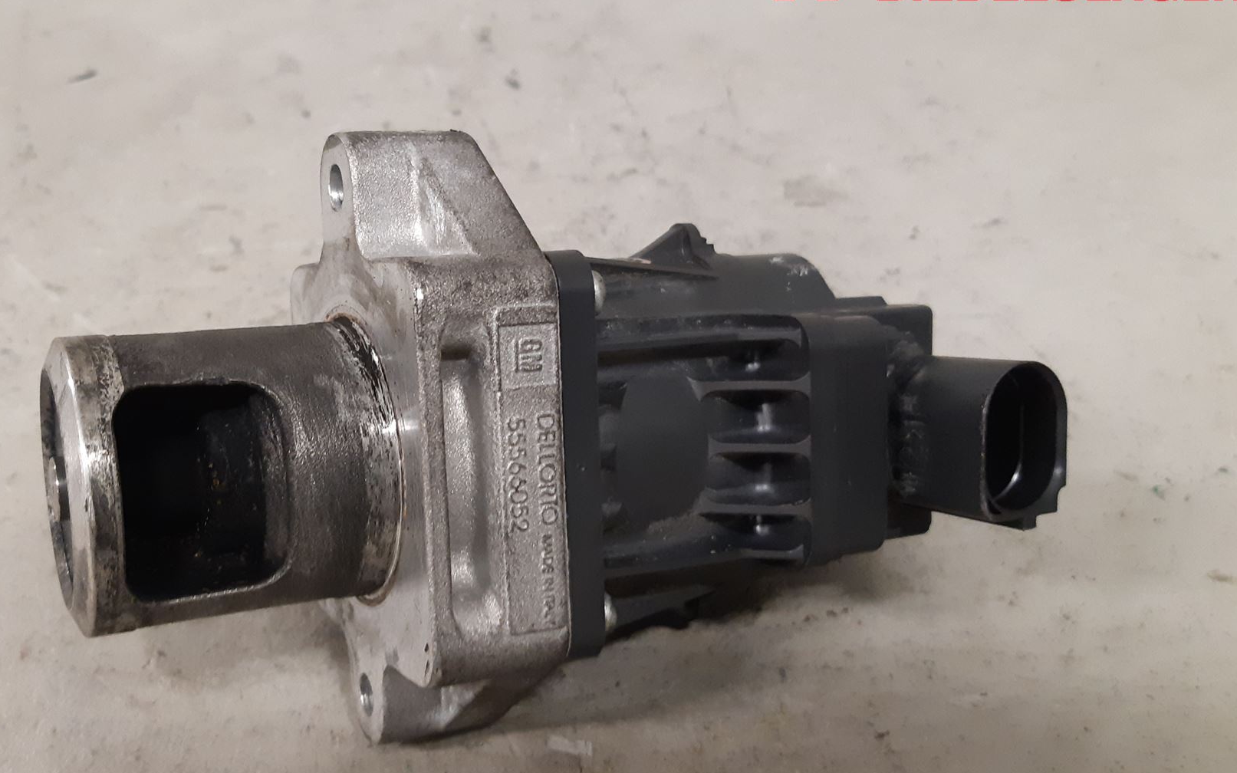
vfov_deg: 36.2
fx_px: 1180
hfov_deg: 54.7
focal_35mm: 35
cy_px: 459
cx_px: 459
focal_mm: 3.93
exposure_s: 1/50
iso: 250
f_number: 1.7
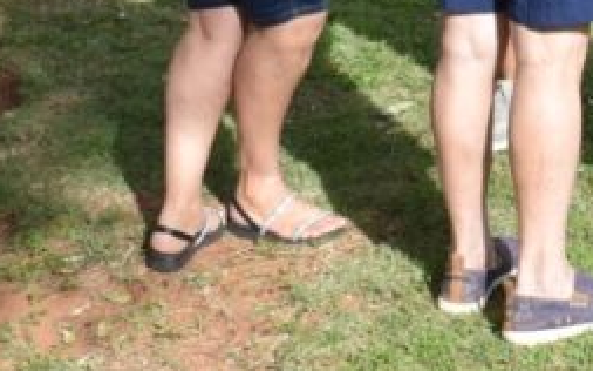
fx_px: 2197
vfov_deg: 9.2
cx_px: 555
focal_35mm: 136
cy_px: -303
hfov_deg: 15.2
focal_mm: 22
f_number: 9
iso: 200
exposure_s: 1/320
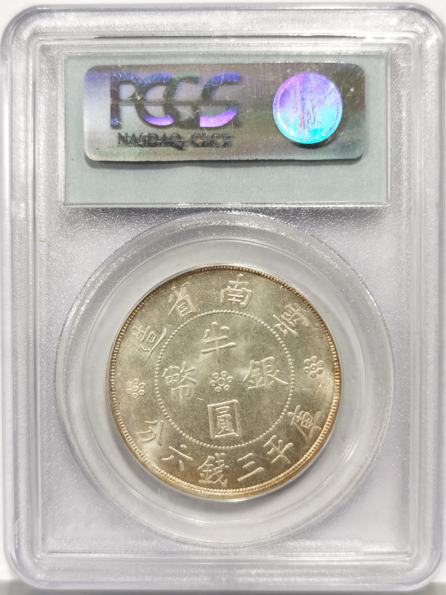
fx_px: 928
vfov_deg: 35.5
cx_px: 223
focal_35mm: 54
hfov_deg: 27.0
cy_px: 298
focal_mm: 5.56
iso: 125
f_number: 16
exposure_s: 1/100
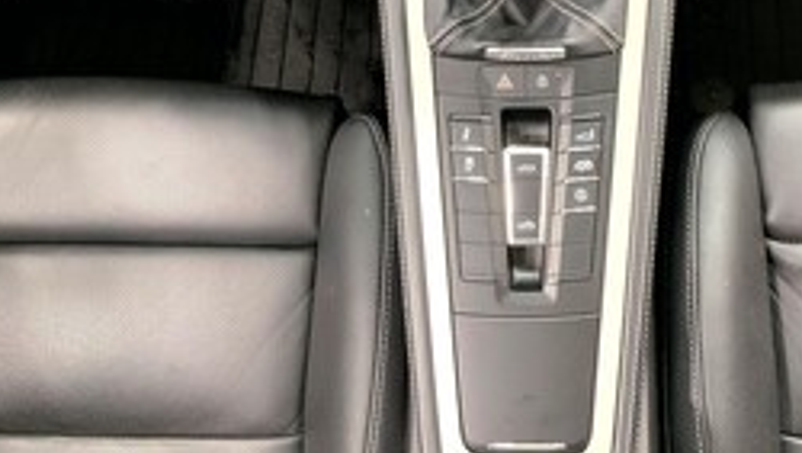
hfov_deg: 38.6
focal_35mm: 53
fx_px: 1128
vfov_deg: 22.0
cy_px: 21
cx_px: 555
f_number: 1.8
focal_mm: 3
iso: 100
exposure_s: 1/42
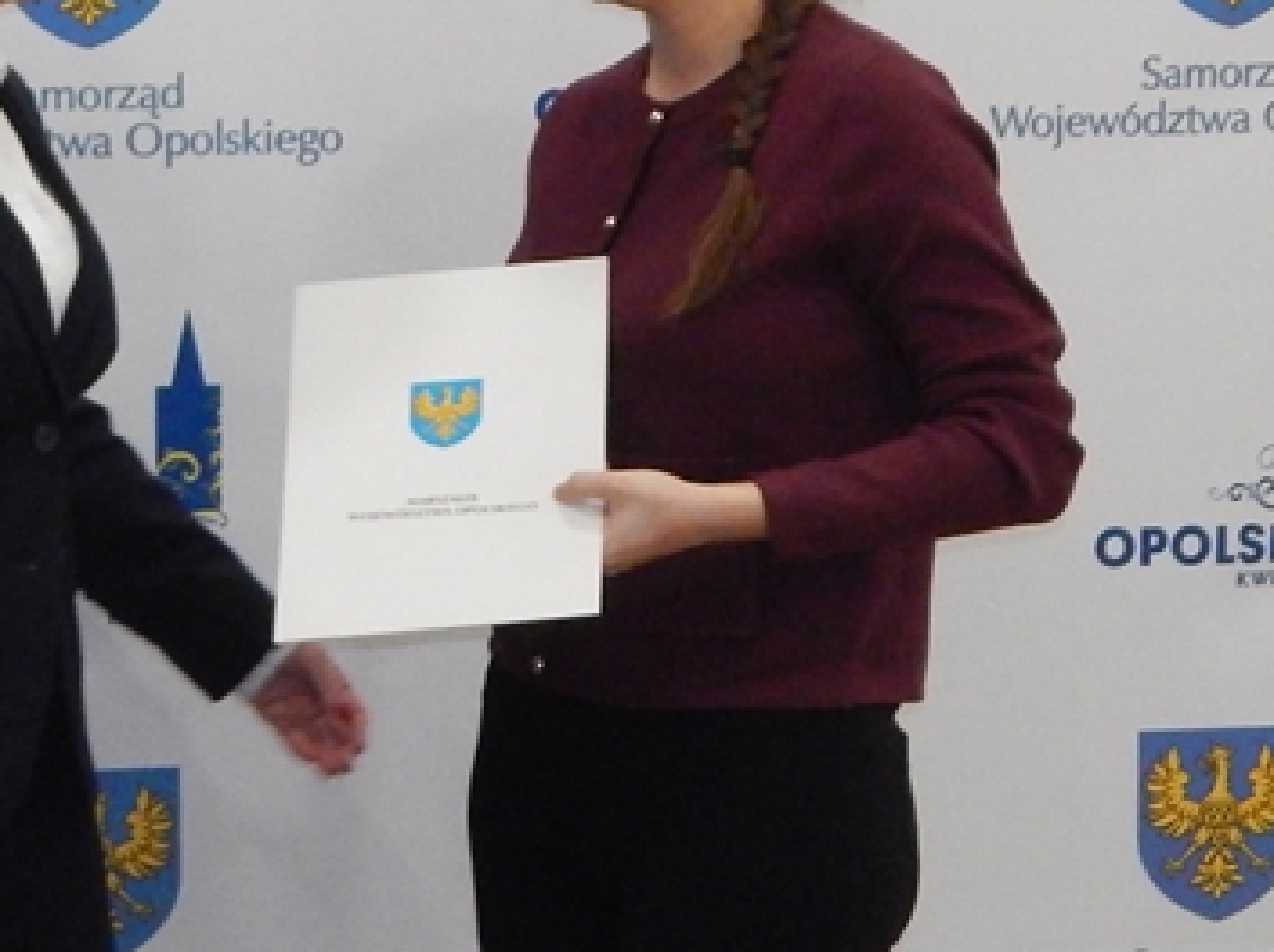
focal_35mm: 156
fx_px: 5736
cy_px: 476
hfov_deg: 12.3
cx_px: -321
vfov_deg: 9.5
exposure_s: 1/100
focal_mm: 9.7
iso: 800
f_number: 3.8
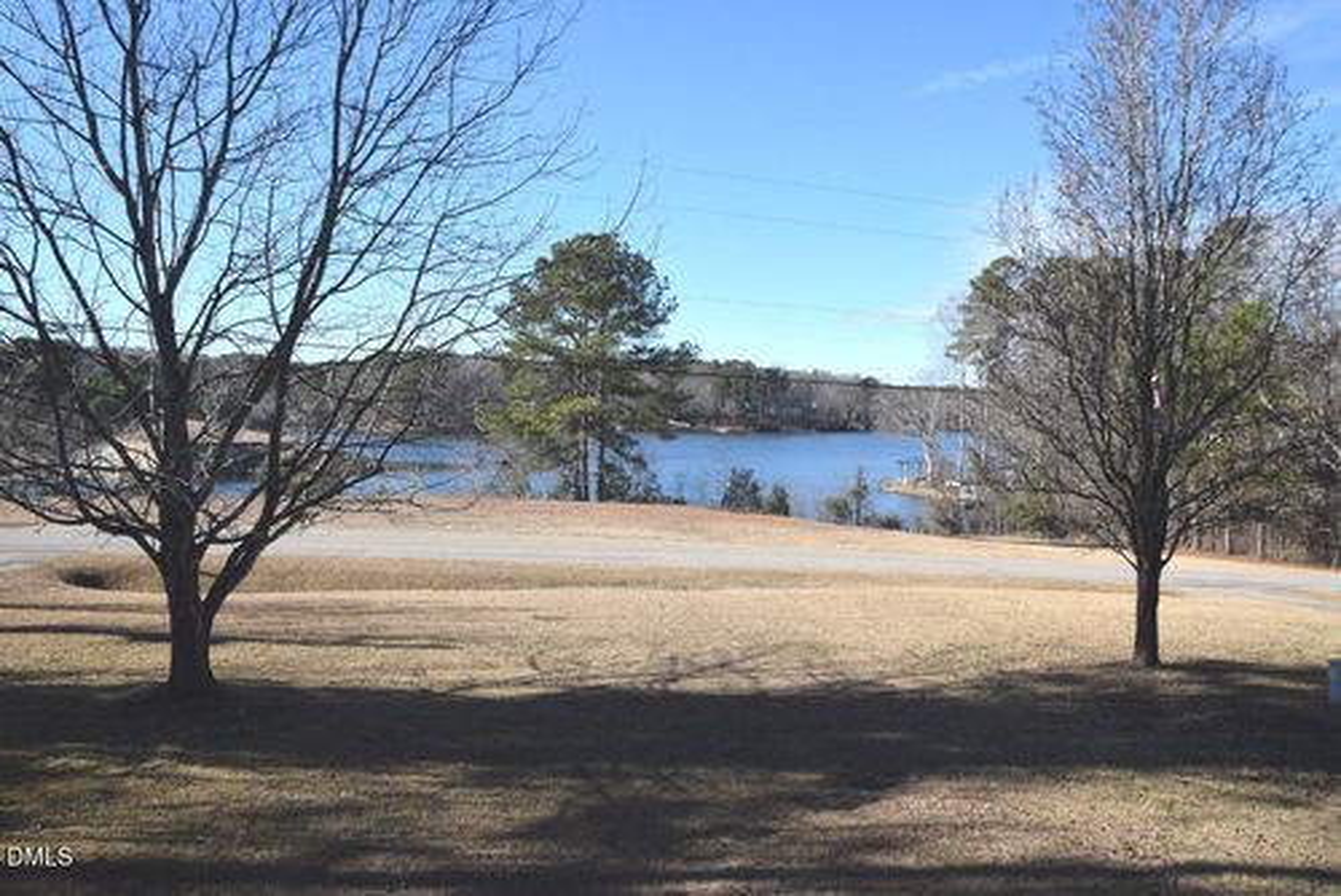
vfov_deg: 43.7
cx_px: 670
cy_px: 448
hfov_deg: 61.9
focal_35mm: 30
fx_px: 1118
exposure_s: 1/320
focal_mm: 20
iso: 200
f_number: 9
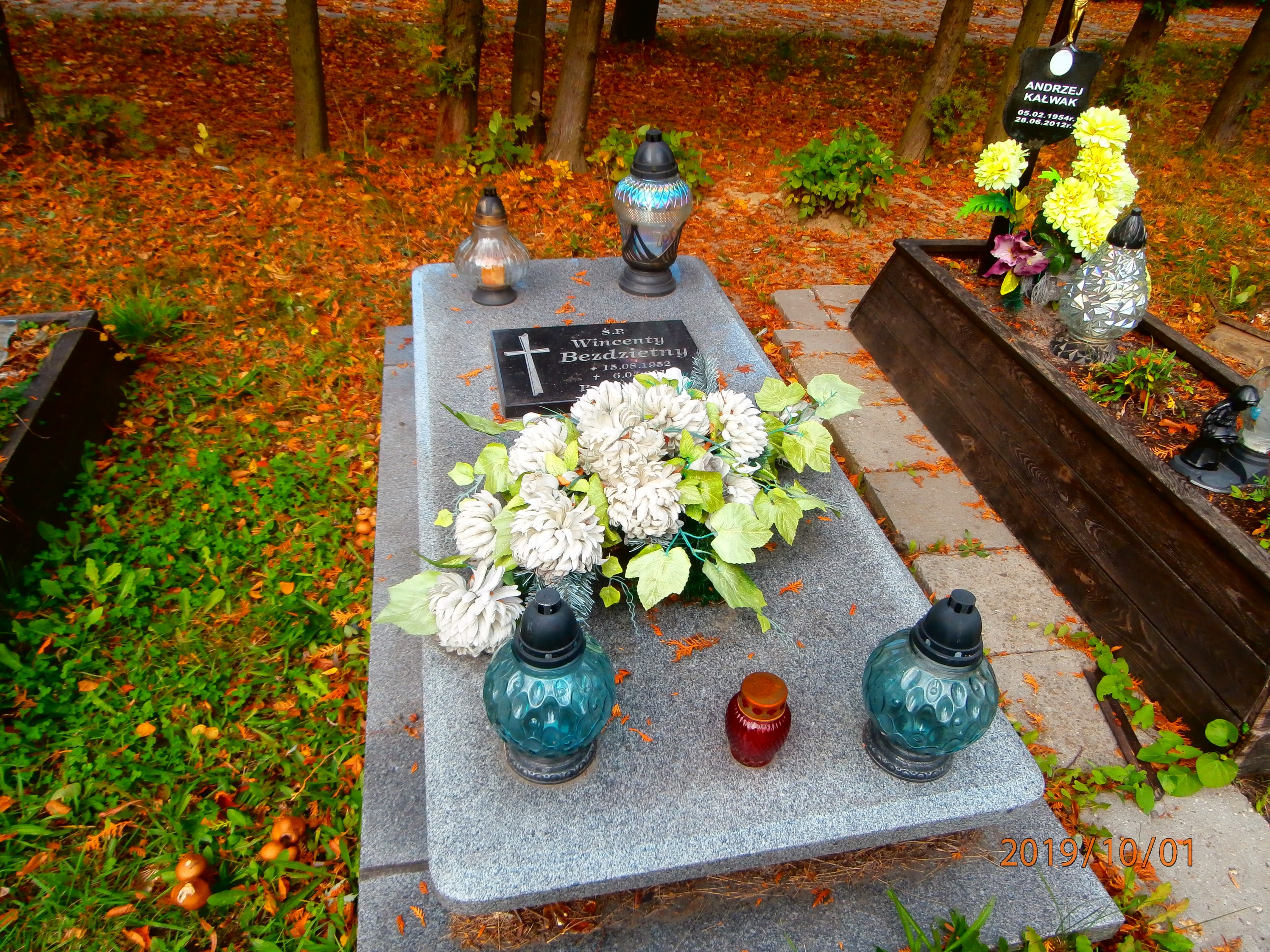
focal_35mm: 24
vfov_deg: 56.8
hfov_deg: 71.6
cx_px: 635
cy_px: 476
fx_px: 880
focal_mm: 4.2
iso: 100
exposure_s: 1/250
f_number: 3
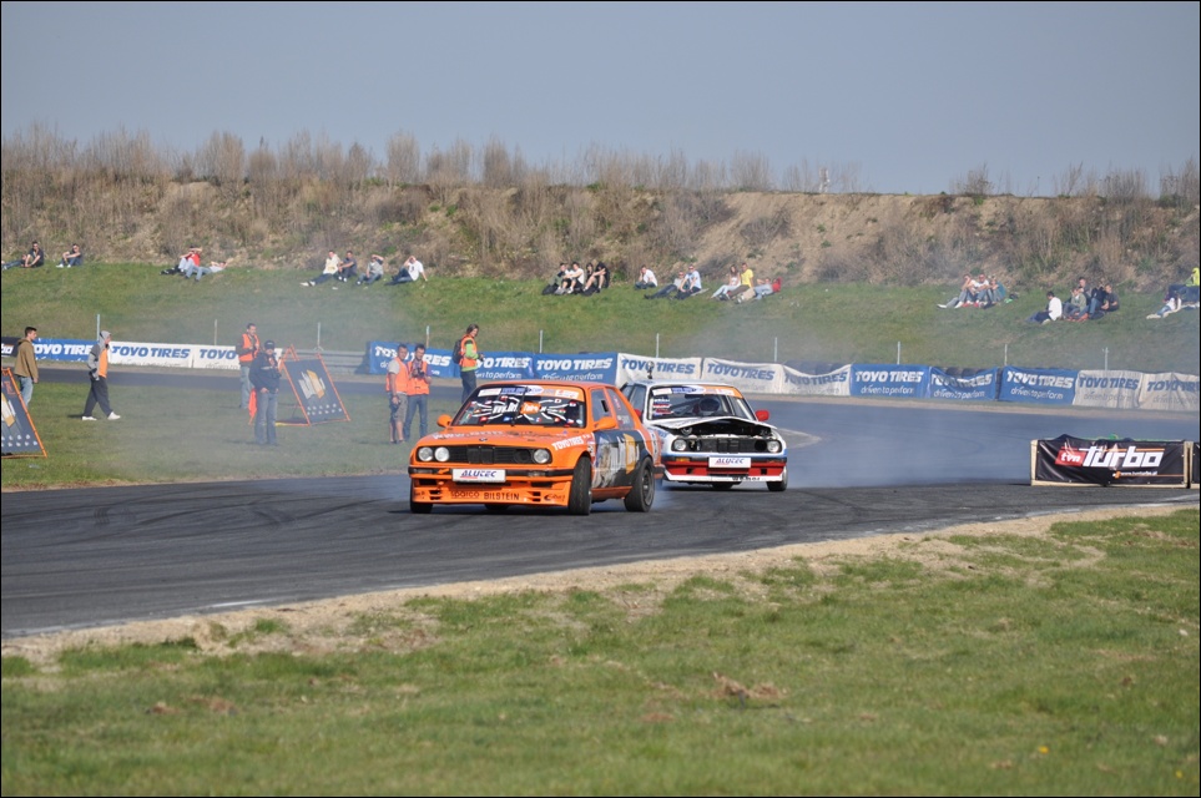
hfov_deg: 8.6
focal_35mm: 240
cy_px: 399
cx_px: 600
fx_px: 7998
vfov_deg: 5.7
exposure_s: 1/1000
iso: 200
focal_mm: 160
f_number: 6.3
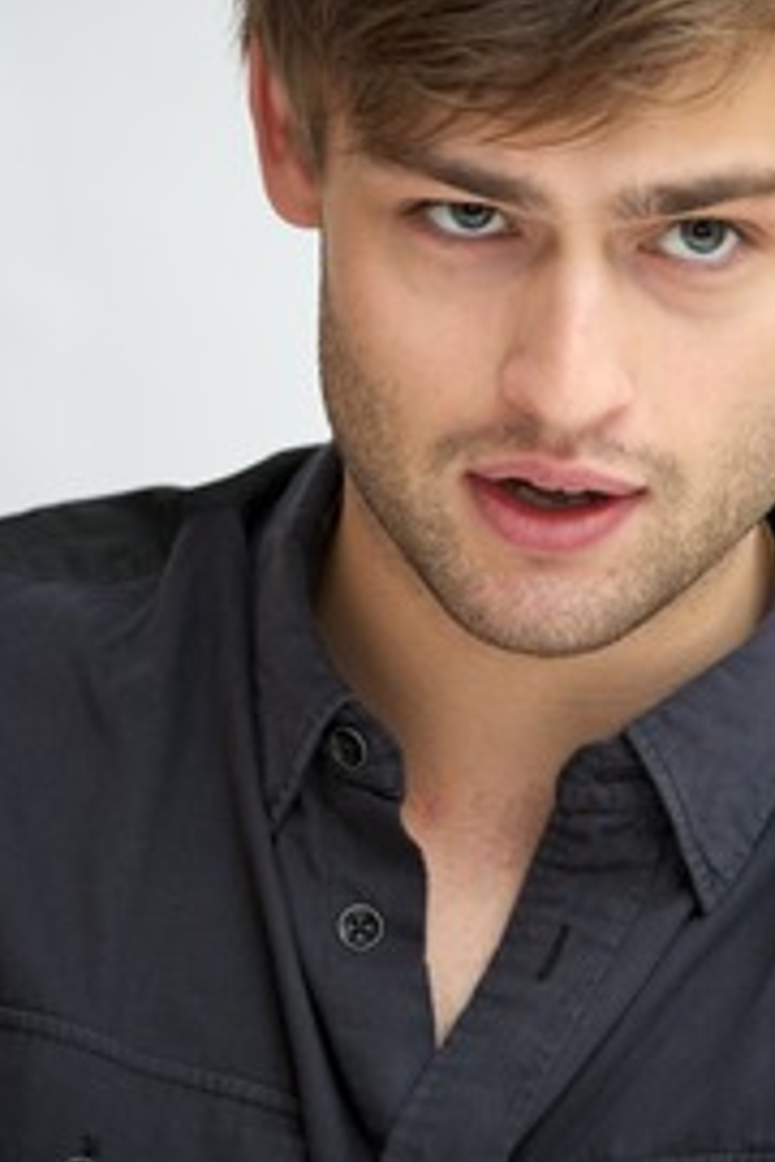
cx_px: 560
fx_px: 10042
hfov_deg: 4.4
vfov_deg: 6.6
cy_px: 370
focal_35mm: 311
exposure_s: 1/80
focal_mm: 210
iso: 800
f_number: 5.6
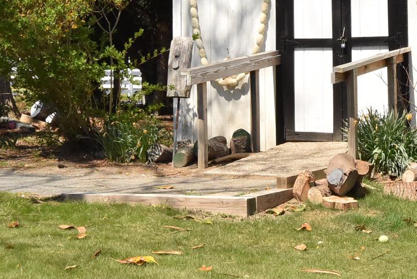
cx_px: 399
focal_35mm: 120
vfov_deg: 11.4
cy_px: 39
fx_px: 1391
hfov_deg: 16.7
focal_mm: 28
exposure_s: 1/800
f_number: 14
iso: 800
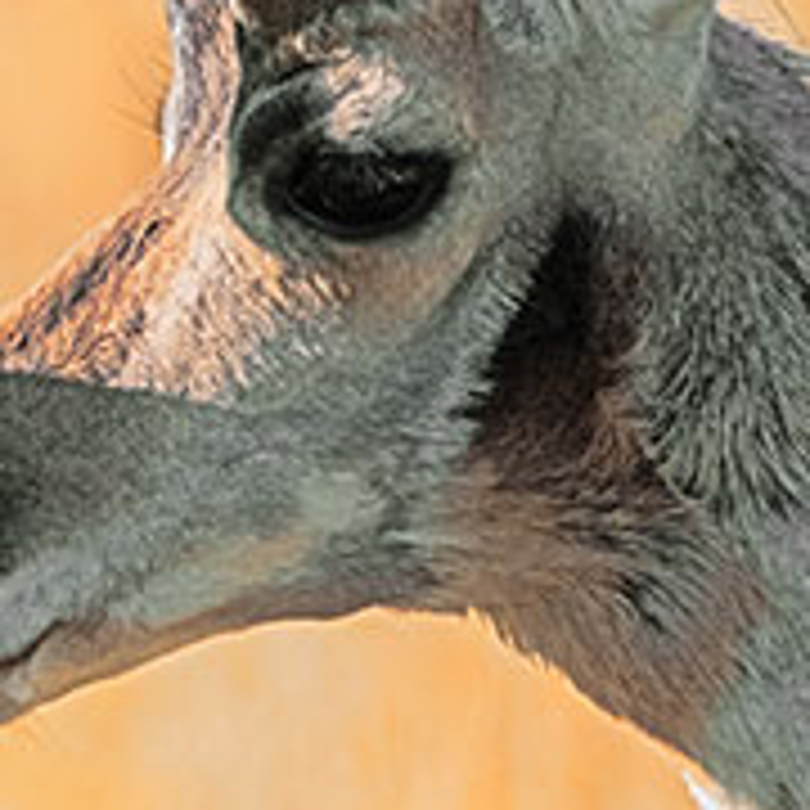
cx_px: -135
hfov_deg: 0.6
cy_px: 133
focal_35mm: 2832
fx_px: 74973
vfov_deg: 0.6
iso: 2800
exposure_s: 1/1600
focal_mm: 1200
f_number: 13
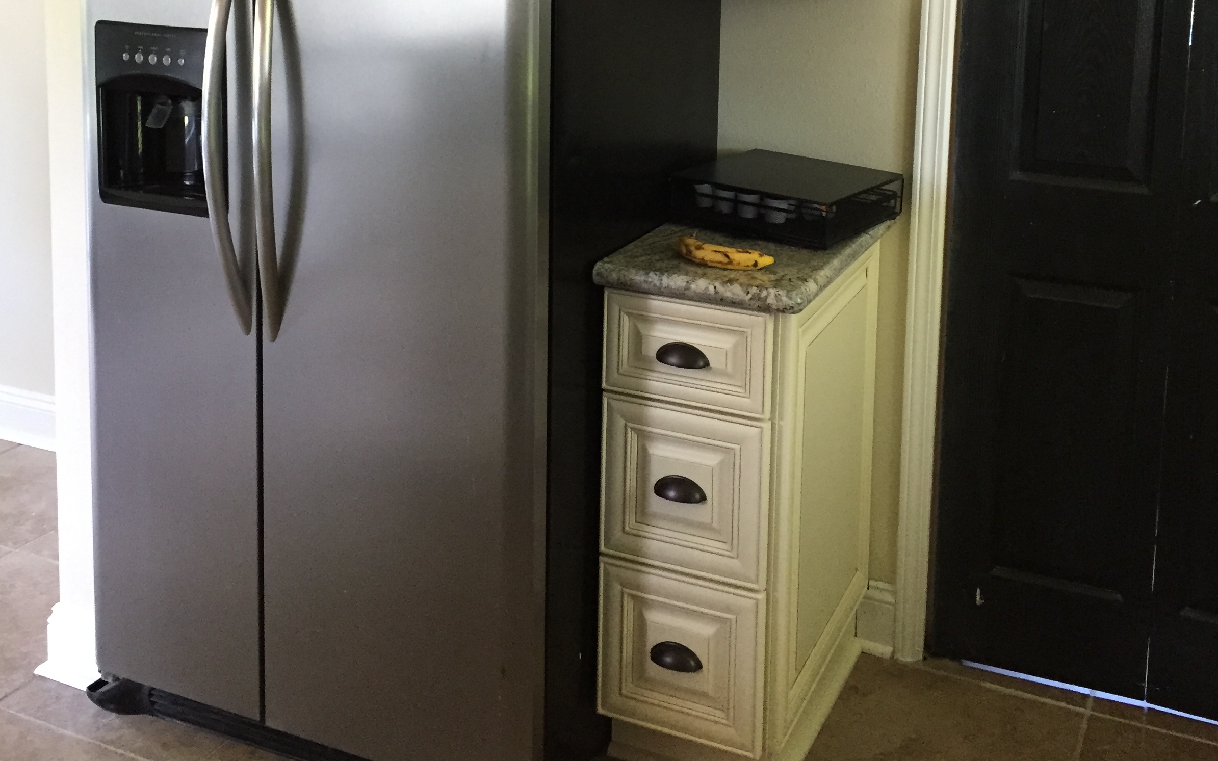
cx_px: 612
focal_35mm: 42
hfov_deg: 47.2
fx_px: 1394
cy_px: 54
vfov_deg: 29.1
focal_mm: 4.15
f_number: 2.2
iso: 200
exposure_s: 1/30
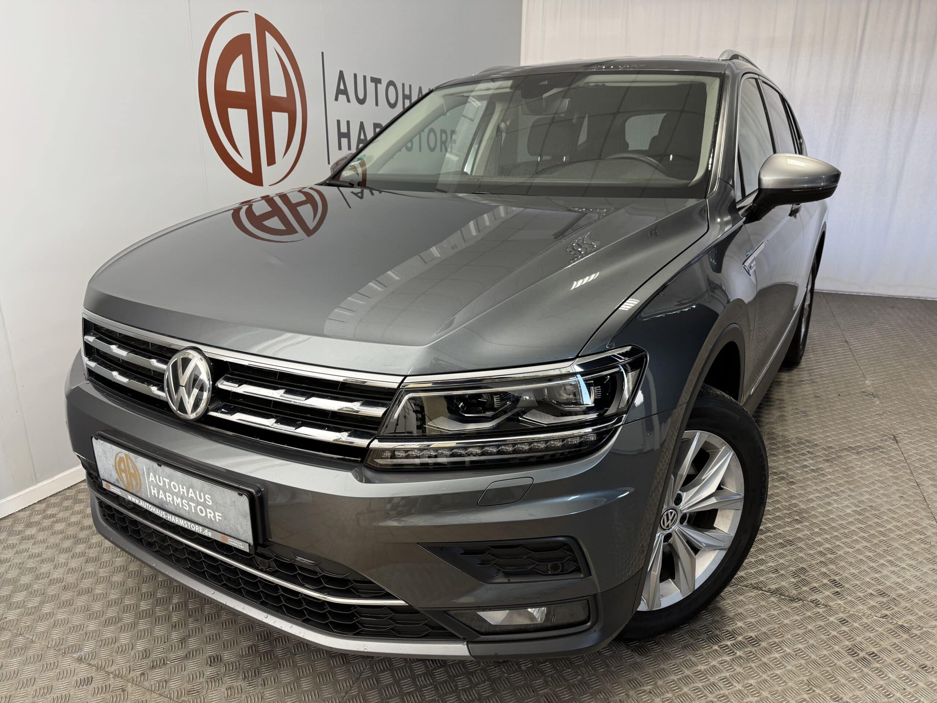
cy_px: 352
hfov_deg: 71.6
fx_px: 650
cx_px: 468
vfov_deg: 56.8
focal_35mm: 24
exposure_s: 1/50
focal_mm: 6.76
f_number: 1.78
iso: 160
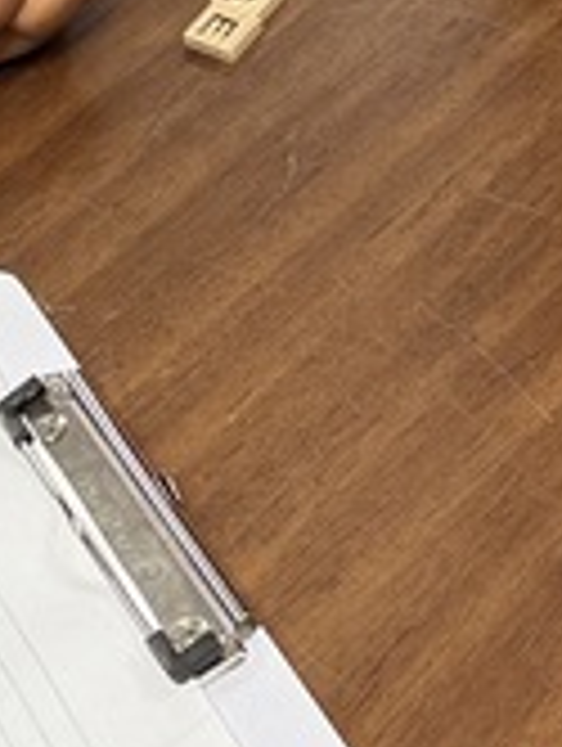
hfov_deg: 10.1
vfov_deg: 12.4
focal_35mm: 148
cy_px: -486
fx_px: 3196
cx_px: 297
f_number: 1.78
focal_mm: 6.76
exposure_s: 1/60
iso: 200
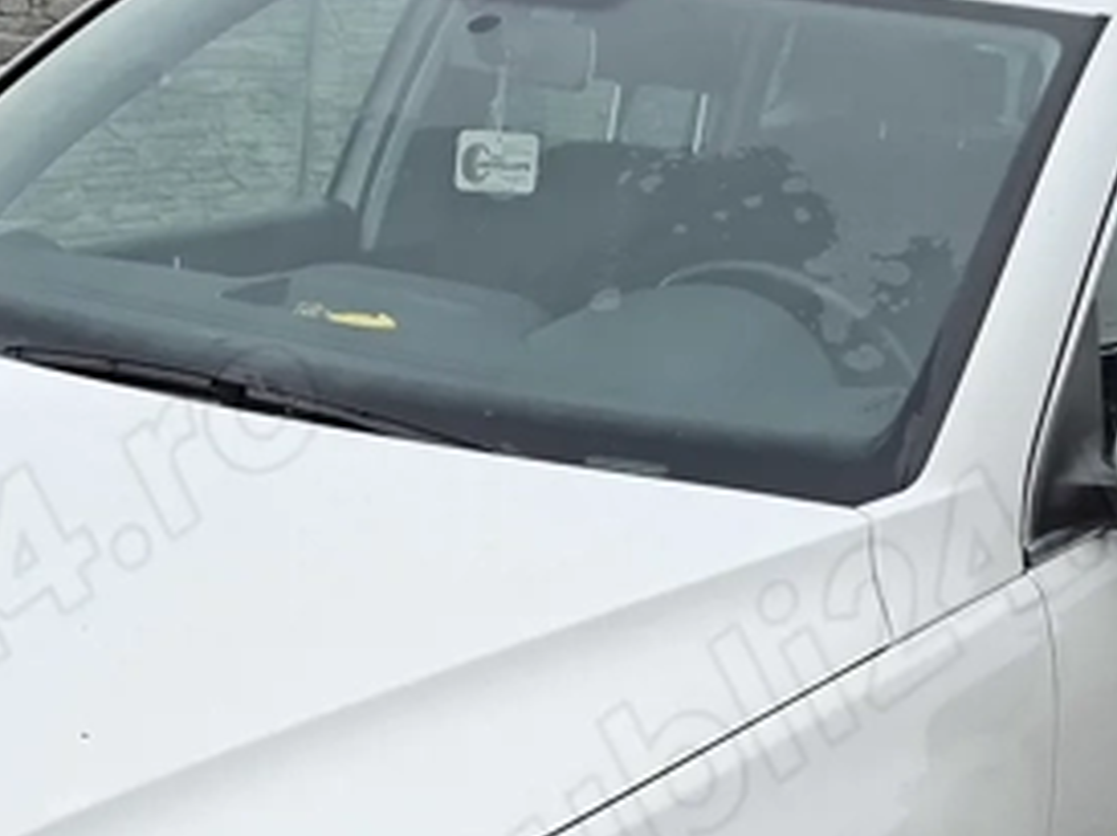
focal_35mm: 84
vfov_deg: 17.3
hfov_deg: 23.2
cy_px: 742
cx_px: 355
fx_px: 2708
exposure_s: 1/338
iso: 50
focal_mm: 5.54
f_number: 1.8
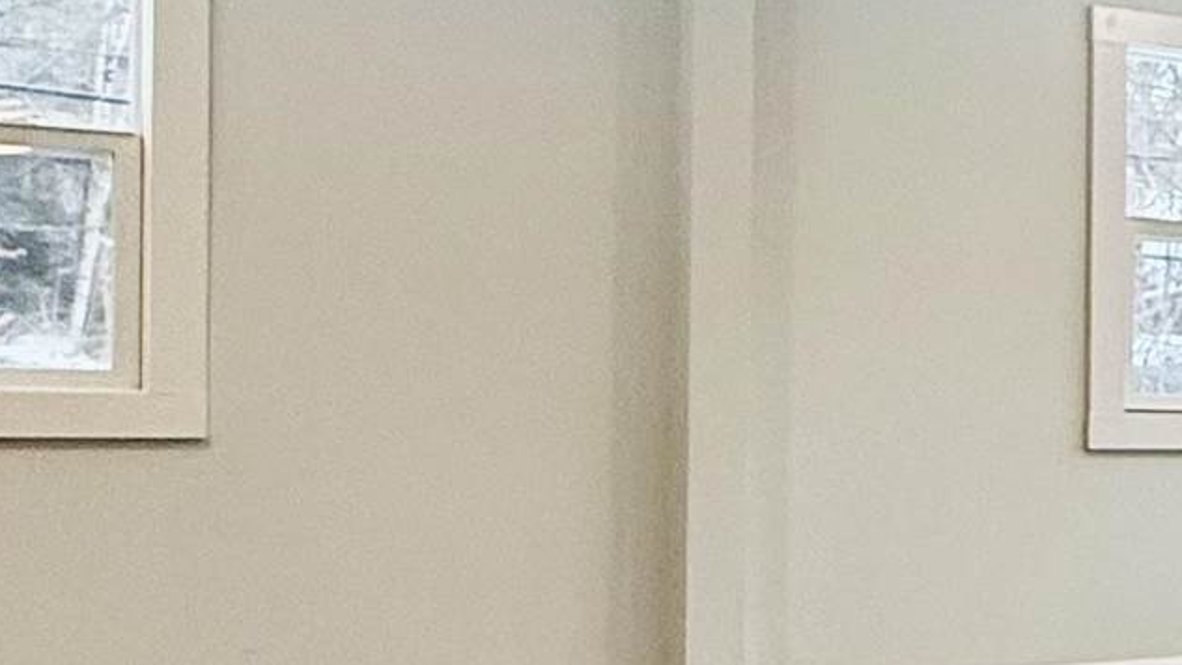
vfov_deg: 16.3
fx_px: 2319
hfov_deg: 21.2
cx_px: 2020
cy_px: 443
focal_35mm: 74
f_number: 2.2
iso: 125
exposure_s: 1/120
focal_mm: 2.22
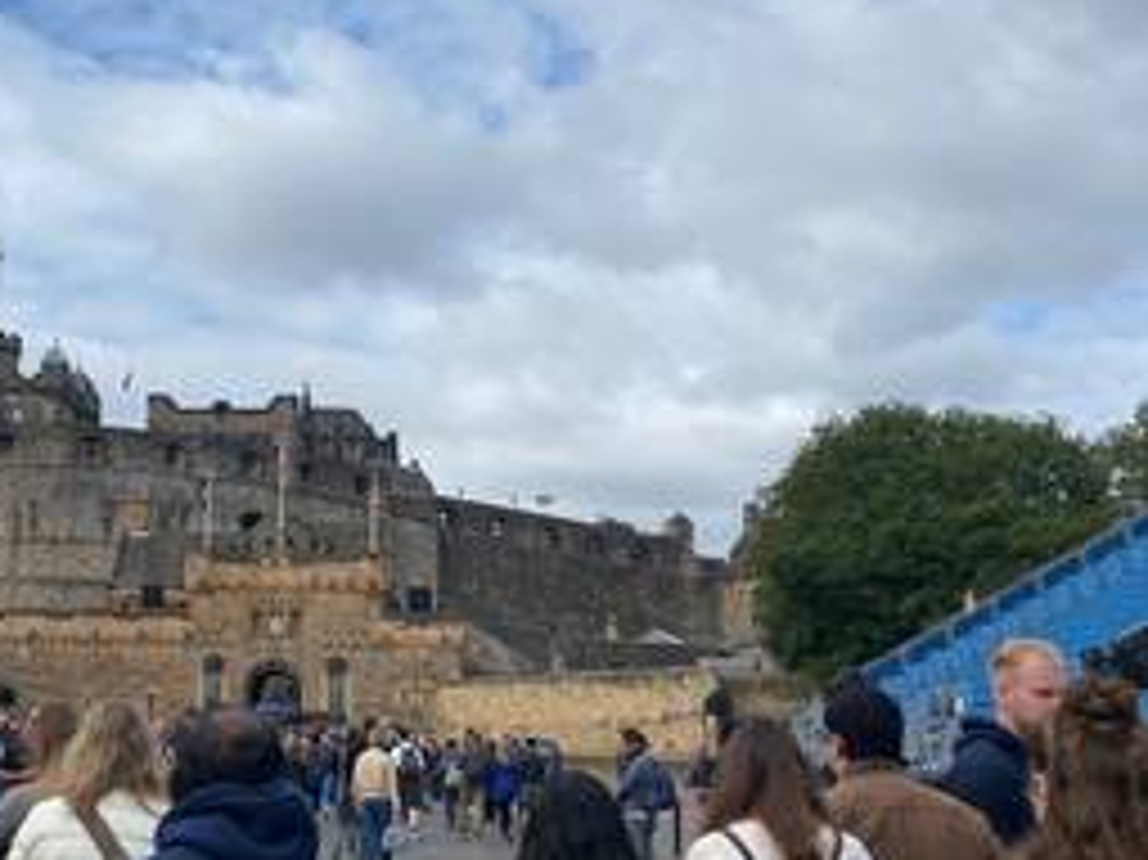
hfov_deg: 38.0
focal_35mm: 49
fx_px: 1624
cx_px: 293
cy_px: 392
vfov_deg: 29.6
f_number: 1.8
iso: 32
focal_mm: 4.25
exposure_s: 1/3610
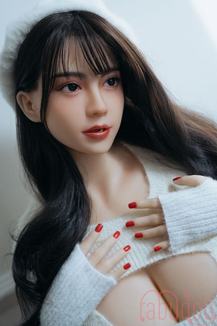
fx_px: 633
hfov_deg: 19.5
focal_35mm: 70
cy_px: 163
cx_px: 108
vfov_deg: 28.8
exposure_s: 1/160
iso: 200
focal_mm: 70
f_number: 2.8
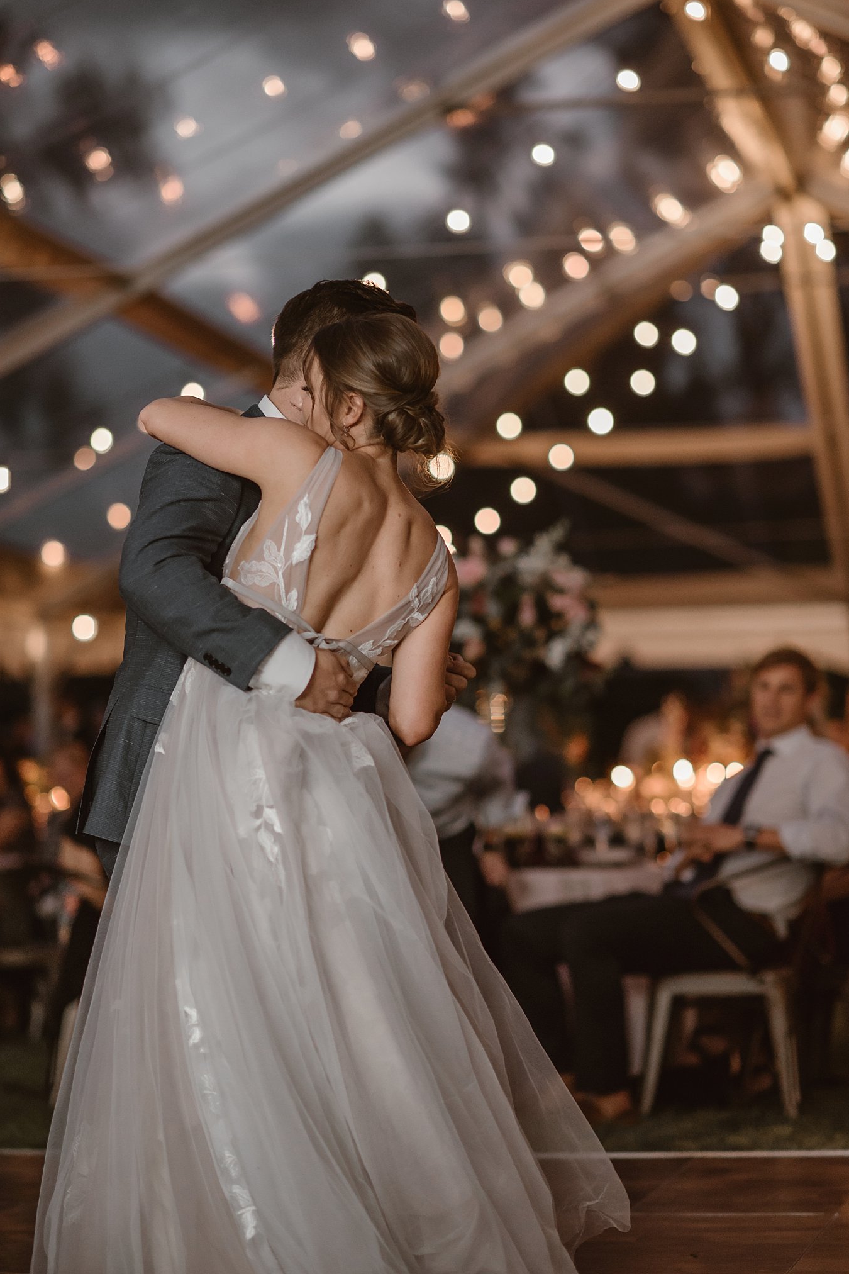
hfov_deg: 15.9
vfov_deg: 23.6
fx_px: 3042
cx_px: 429
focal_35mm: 86
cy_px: 630
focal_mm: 85
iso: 1250
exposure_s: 1/160
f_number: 1.8
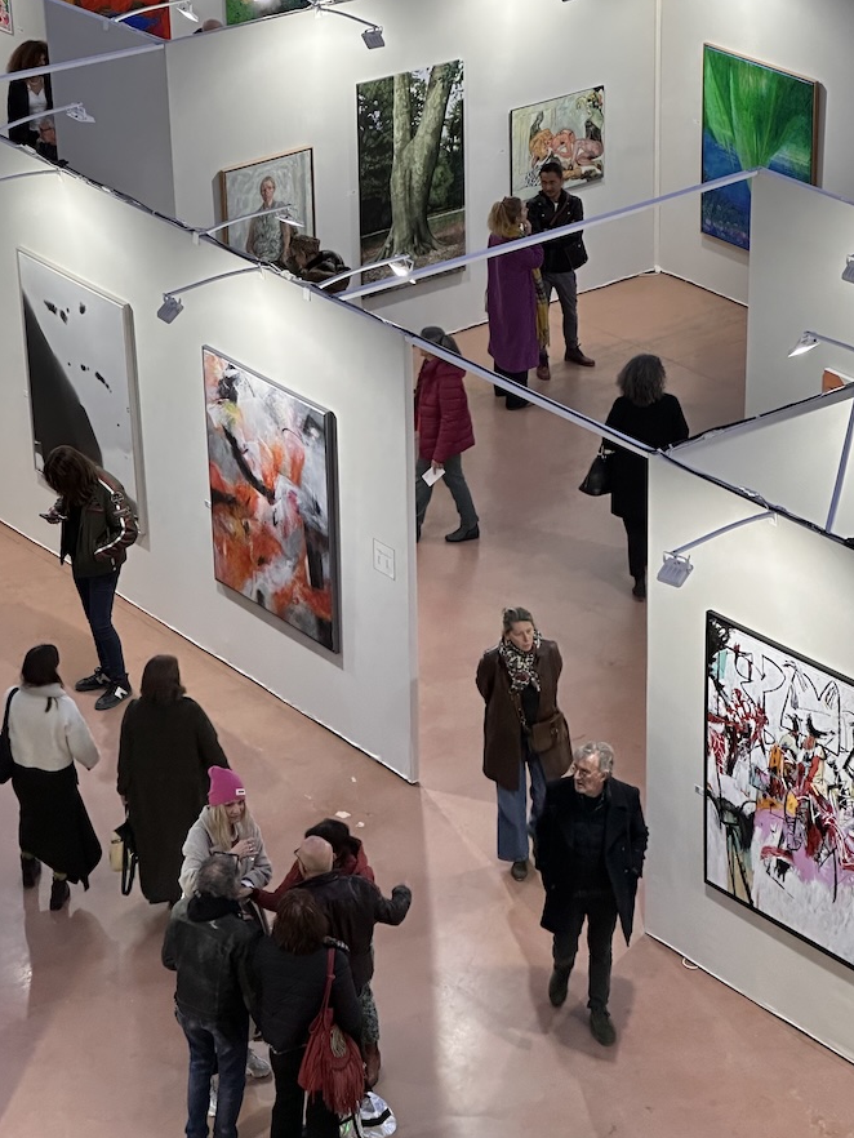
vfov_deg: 20.4
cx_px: 524
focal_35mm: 96
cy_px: 550
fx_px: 3156
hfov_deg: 15.4
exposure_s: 1/100
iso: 200
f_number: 2.8
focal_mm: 9
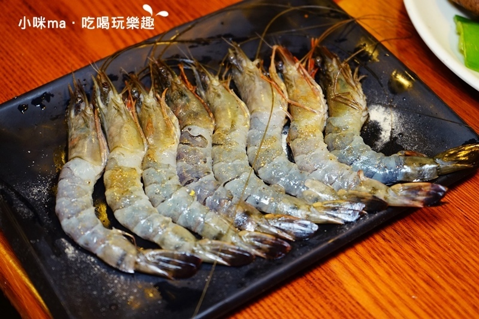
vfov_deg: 22.6
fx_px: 798
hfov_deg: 33.4
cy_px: 160
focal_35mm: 60
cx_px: 240
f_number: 5
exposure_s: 1/60
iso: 2000
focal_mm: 60
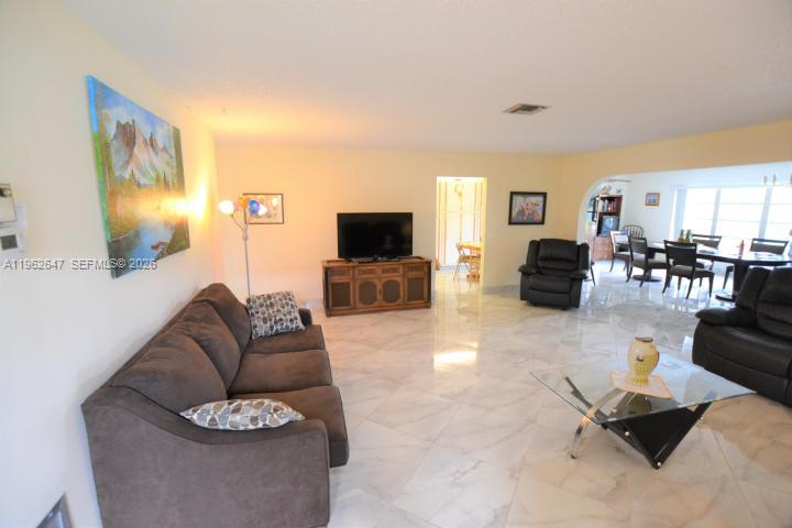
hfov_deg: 100.4
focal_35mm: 15
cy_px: 264
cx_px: 396
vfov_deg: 77.3
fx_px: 330
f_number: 3.5
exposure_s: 1/60
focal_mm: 10
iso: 2000
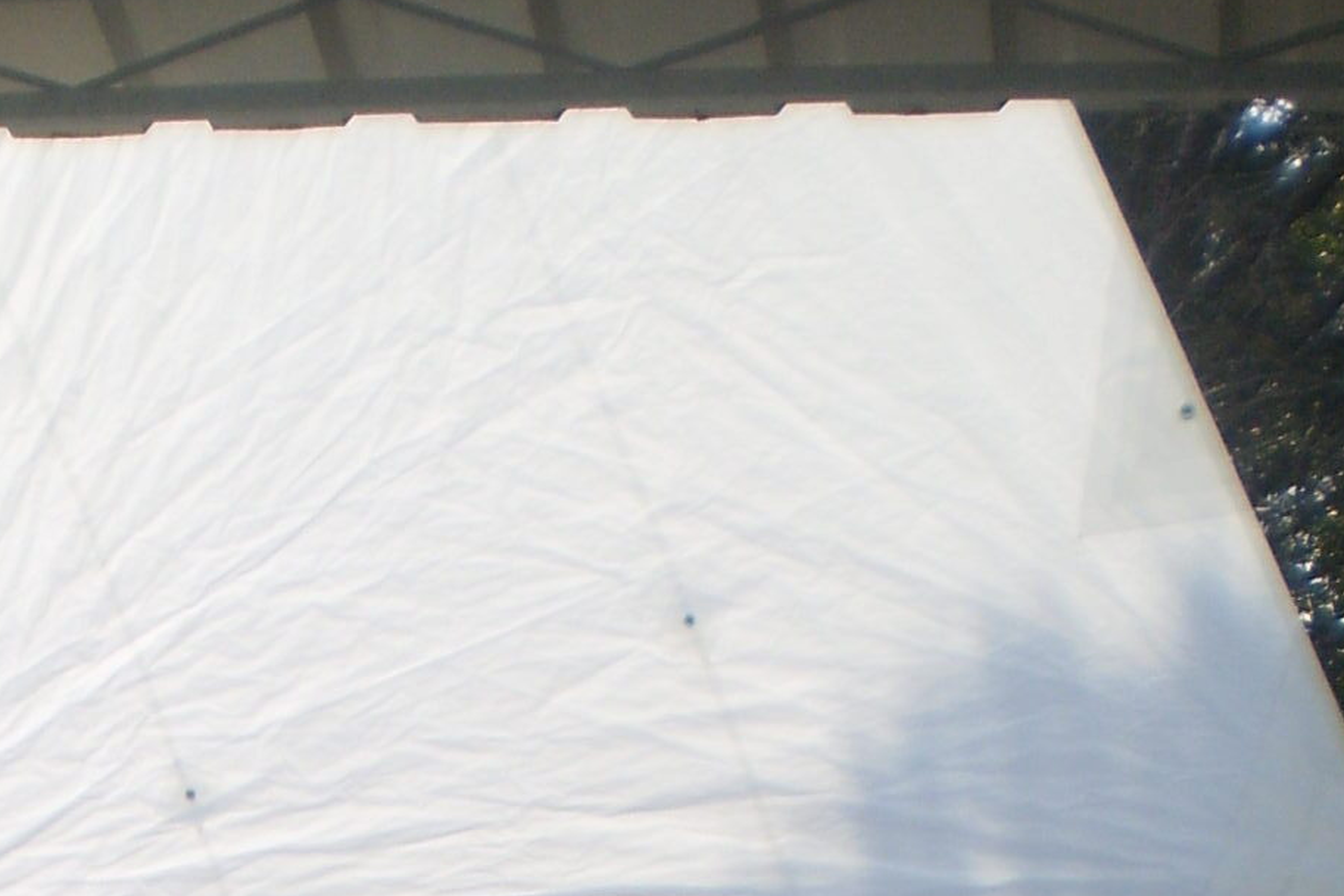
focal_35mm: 105
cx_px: -54
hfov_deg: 18.8
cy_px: 1630
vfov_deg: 12.0
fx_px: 3920
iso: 64
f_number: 3.1
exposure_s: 1/800
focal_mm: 6.3
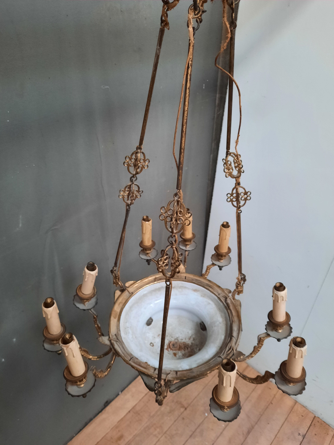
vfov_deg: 69.4
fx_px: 322
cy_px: 222
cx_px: 167
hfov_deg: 54.9
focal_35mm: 25
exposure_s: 1/50
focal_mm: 4.6
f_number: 2
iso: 320
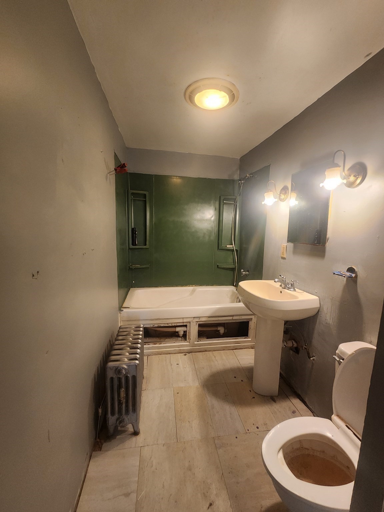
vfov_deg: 106.2
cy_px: 256
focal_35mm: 13
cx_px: 192
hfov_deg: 89.9
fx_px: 192
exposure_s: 1/40
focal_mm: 2.2
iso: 400
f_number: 2.2
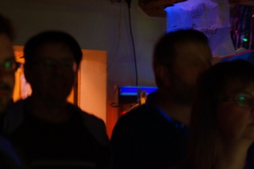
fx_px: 635
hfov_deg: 22.6
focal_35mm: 90
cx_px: 127
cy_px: 84
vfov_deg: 15.2
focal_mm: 60
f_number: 5
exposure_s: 1/13
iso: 3200
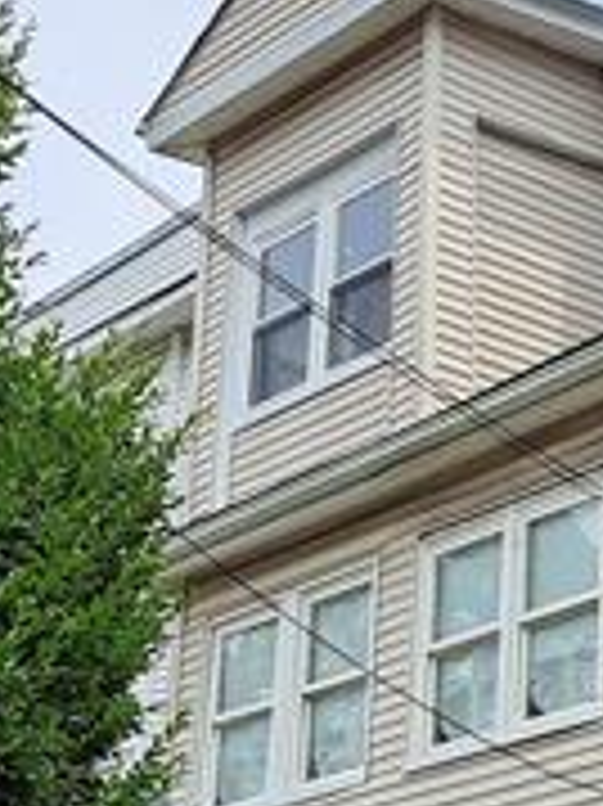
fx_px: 2395
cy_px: 788
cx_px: 544
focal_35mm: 103
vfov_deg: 18.6
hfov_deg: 14.2
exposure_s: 1/2331
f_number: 1.8
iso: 50
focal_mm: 5.23
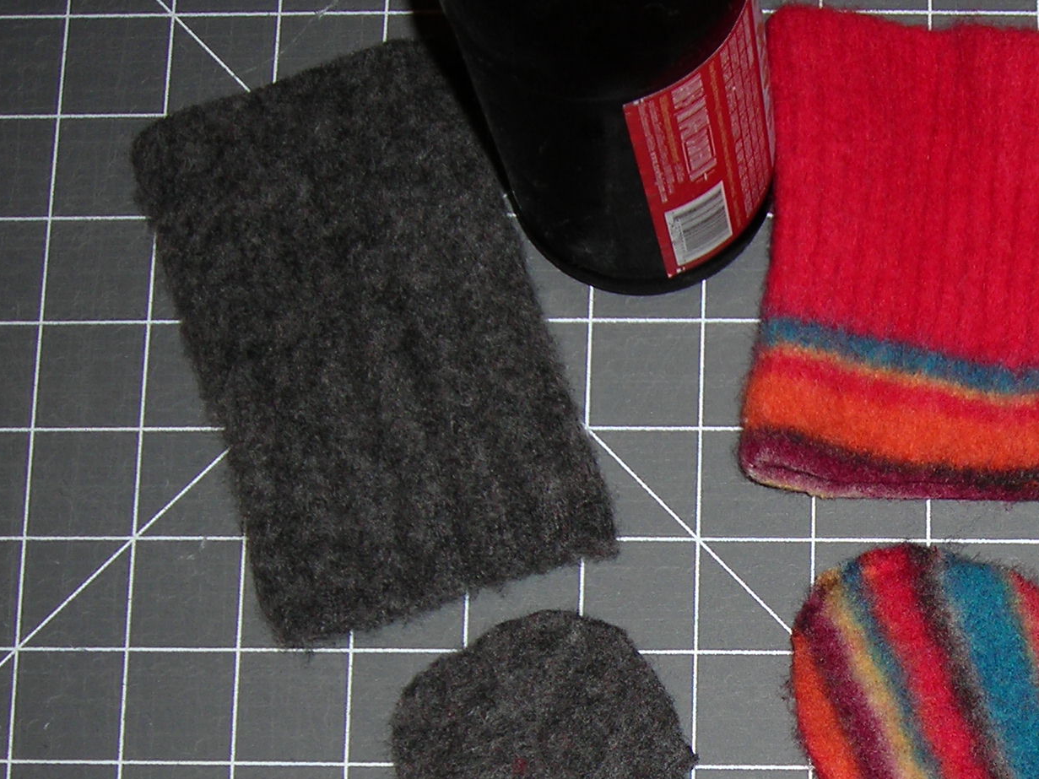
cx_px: 914
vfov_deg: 18.1
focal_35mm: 80
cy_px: 739
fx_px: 2401
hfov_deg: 23.8
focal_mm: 6.3
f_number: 3.2
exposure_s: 1/60.1
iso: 50
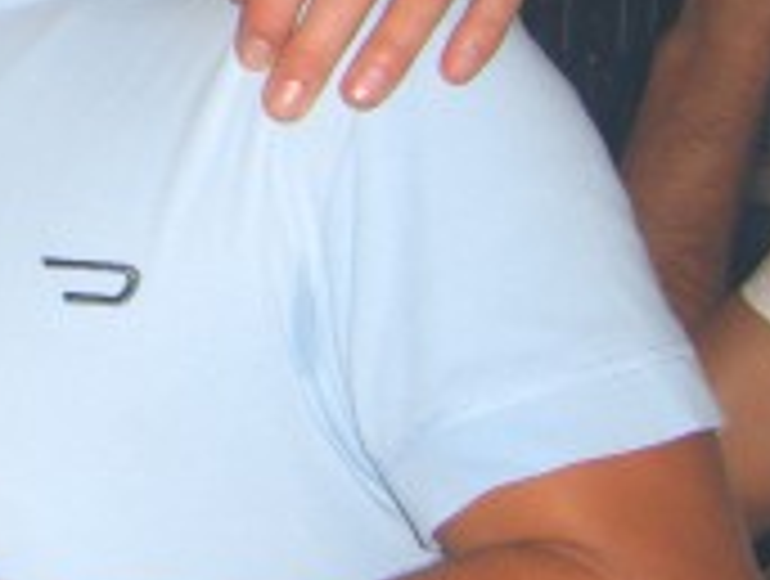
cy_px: -94
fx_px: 2965
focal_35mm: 133
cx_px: -378
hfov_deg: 13.9
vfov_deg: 11.0
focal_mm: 7.9
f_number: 2.8
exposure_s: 1/60
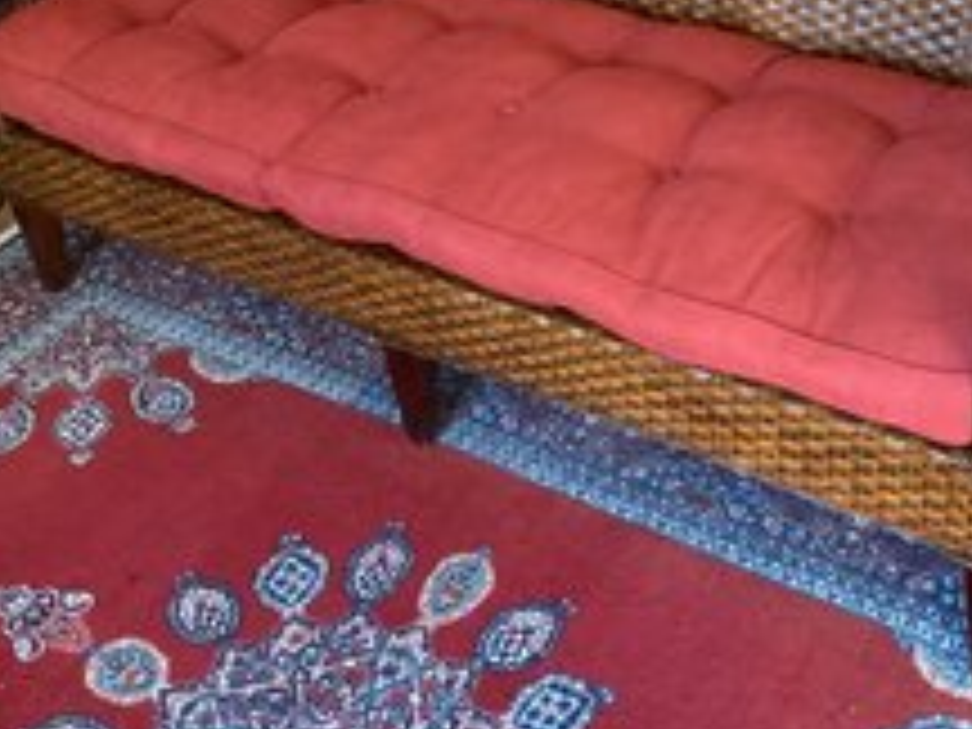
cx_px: 619
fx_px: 1292
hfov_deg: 40.9
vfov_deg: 31.0
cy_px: 187
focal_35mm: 46
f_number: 1.8
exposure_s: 1/49
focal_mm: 3
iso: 320
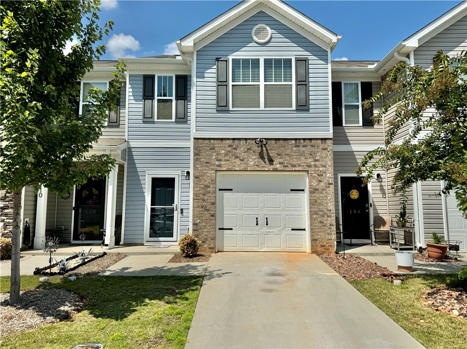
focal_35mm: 24
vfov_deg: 56.8
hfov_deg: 71.6
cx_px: 234
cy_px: 174
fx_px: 324
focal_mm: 6.76
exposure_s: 1/7937
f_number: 1.78
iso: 80
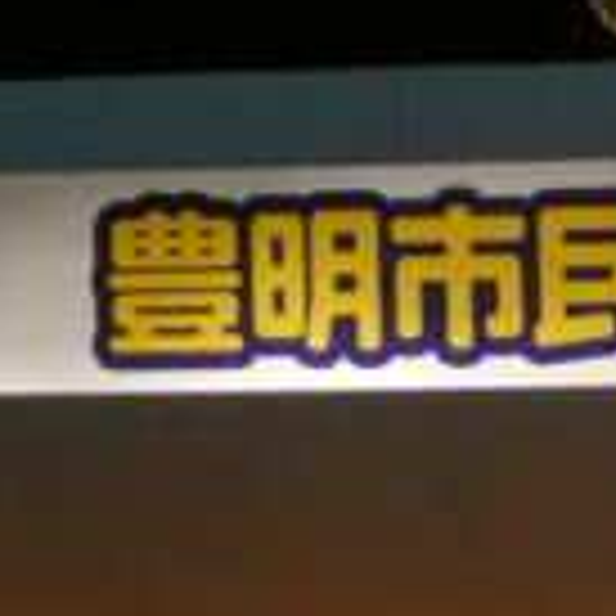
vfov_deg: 4.8
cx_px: 746
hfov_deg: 4.8
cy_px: 1178
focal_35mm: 362
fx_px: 7288
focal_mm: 12.5
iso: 640
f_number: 4.5
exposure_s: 1/80
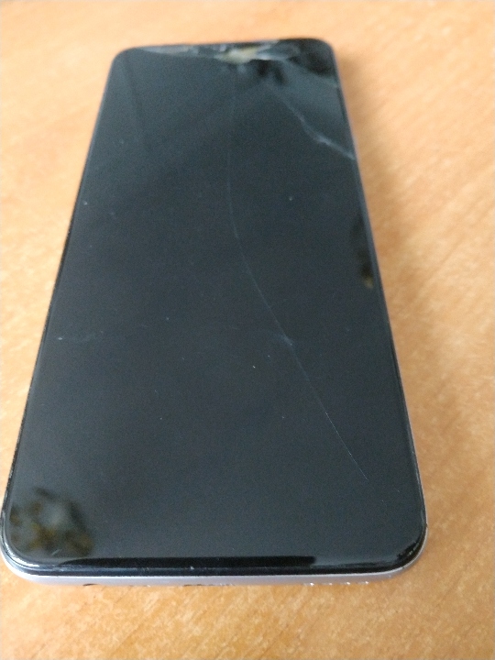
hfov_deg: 56.8
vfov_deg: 71.6
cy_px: 330
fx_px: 458
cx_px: 248
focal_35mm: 24
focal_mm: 3.94
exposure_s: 1/20
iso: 800
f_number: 1.9
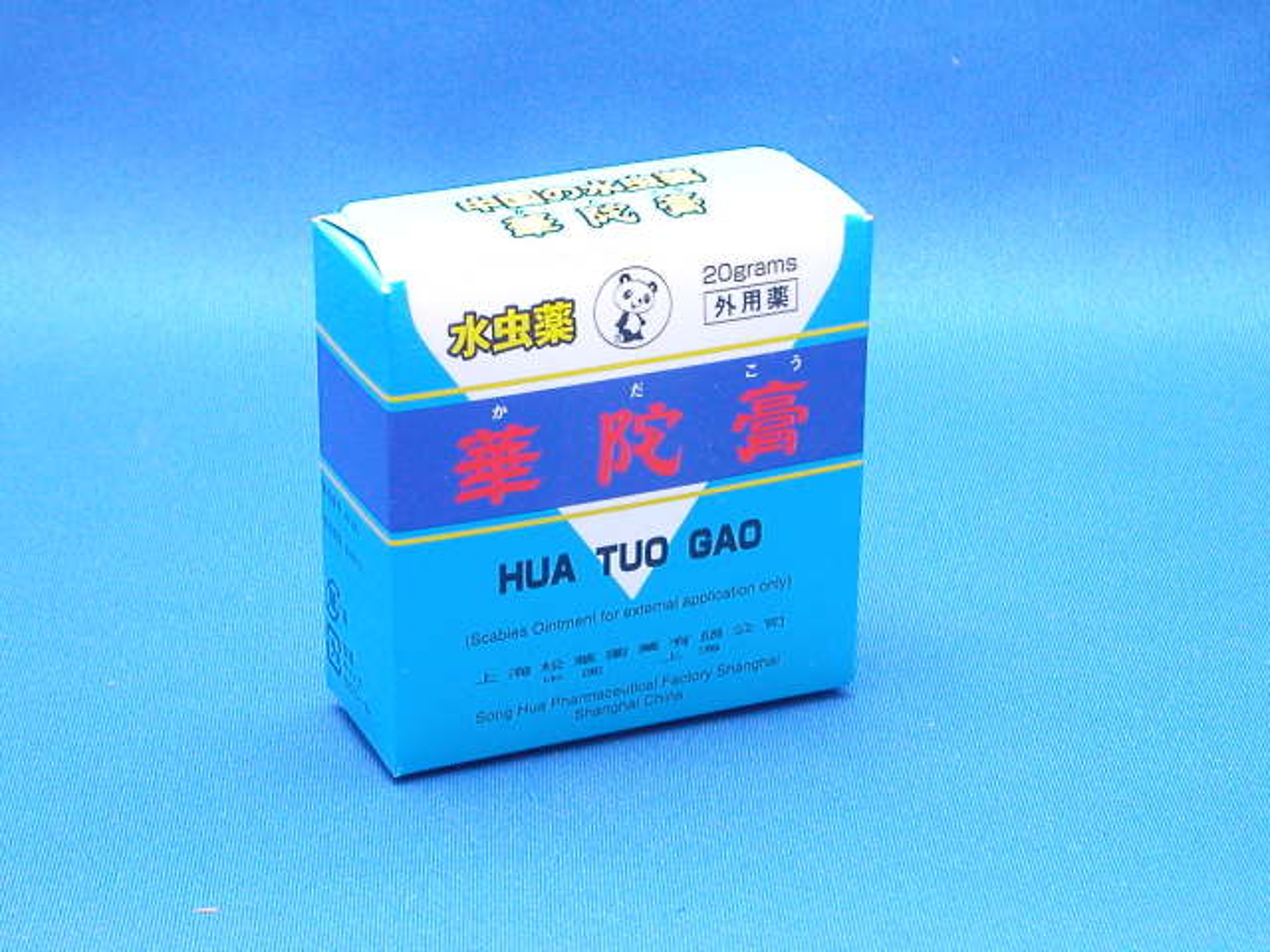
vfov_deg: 13.3
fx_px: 4072
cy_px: 476
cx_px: 635
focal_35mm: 111
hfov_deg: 17.7
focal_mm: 16.8
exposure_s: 1/3.4
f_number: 4.8
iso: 149
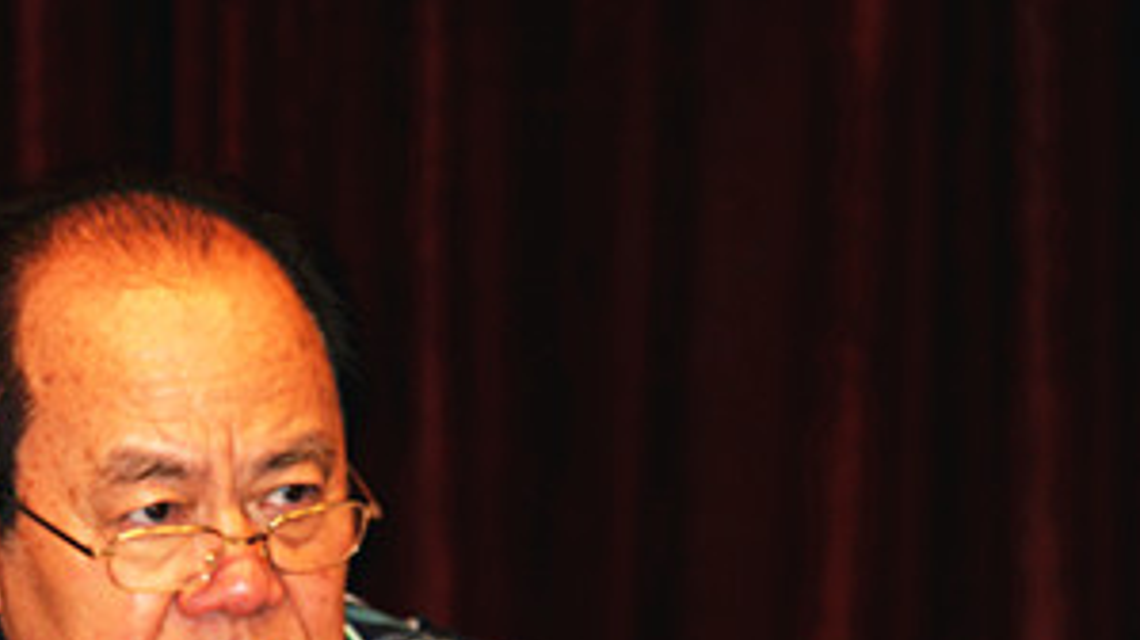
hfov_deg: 4.8
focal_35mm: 448
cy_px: 623
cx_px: 187
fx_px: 13539
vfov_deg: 2.7
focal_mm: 200
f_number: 3.5
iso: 250
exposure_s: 1/60
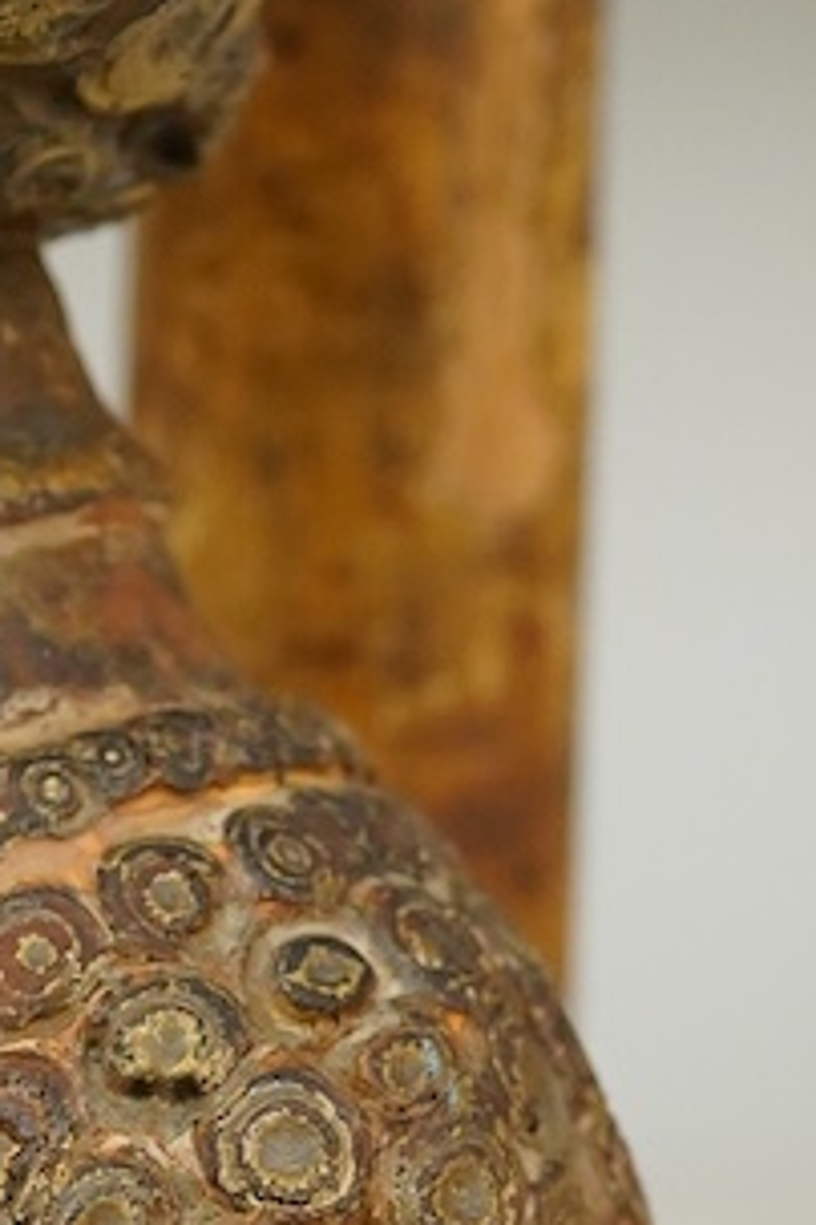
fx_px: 5678
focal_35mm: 167
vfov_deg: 12.3
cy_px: 952
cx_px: -89
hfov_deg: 8.2
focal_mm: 30
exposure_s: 1/160
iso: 2500
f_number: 6.3
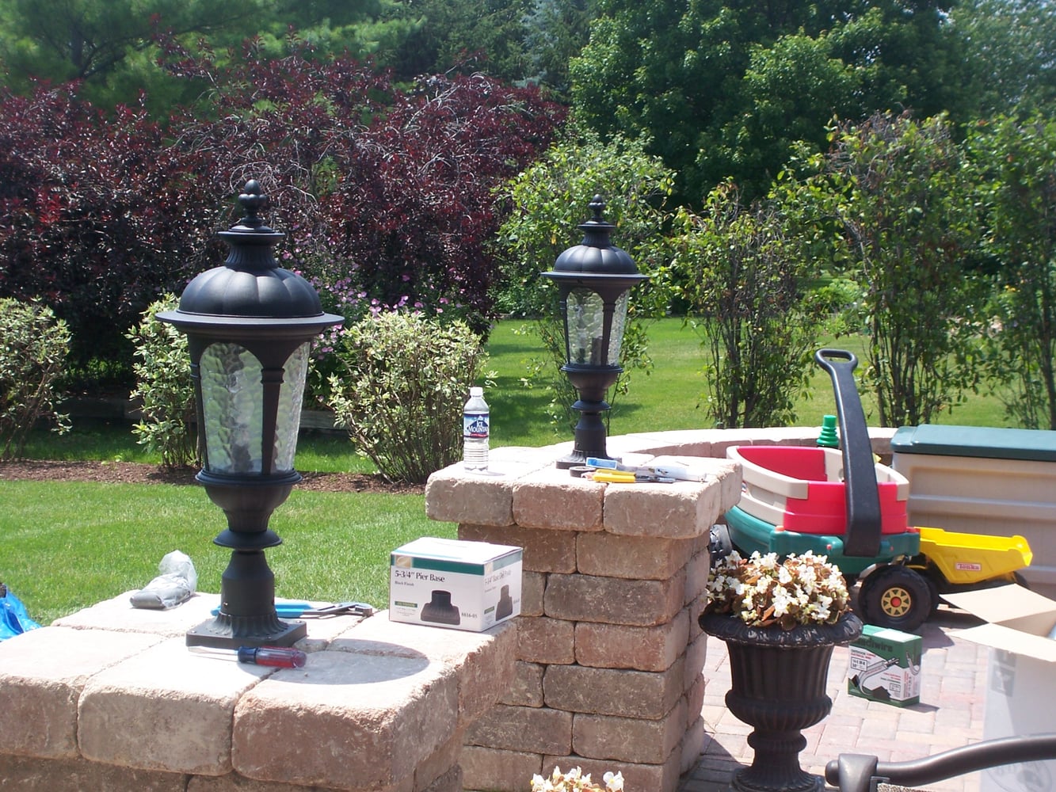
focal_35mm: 61
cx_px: 528
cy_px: 396
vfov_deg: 24.0
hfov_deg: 31.7
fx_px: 1861
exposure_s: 1/320
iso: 64
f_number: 4.1
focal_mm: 9.9
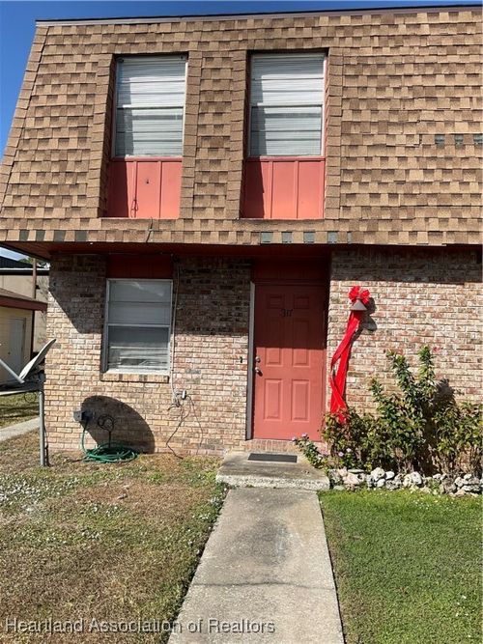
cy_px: 322
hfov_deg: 48.2
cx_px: 242
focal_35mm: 29
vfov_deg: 61.7
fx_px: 540
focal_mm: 3
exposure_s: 1/2058
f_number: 1.8
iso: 16
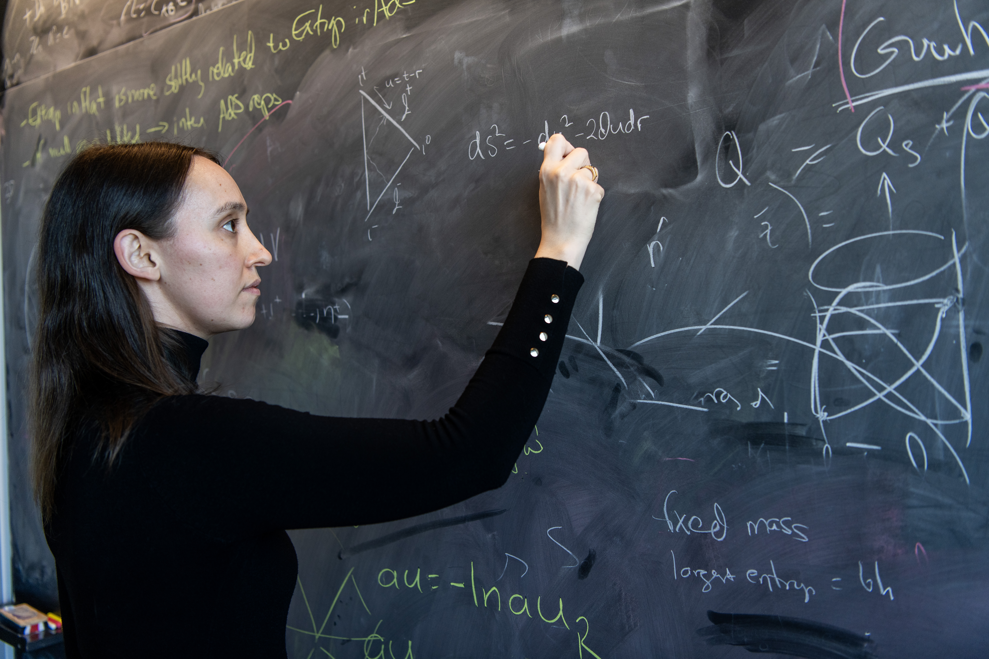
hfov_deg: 55.8
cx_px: 494
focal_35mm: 34
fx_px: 934
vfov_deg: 38.9
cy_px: 330
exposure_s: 1/320
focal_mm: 34
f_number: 2.8
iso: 320
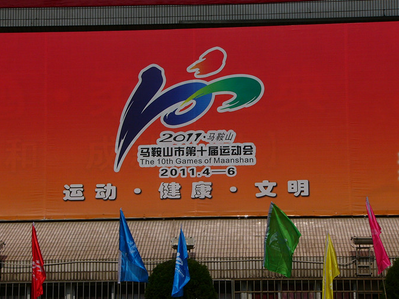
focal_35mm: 98
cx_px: 185
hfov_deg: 20.0
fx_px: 1128
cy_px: 162
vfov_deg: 15.1
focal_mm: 13.8
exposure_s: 1/1300
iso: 50
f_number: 5.6
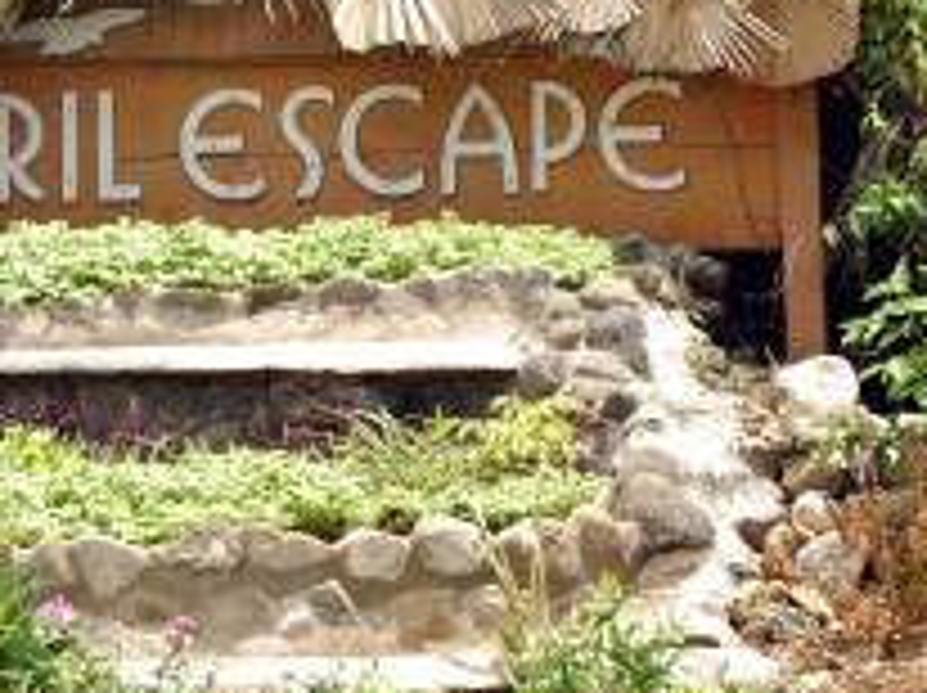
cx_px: -306
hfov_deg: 9.3
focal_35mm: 210
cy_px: 290
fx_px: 5617
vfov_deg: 7.1
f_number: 6.3
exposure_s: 1/2000
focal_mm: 50
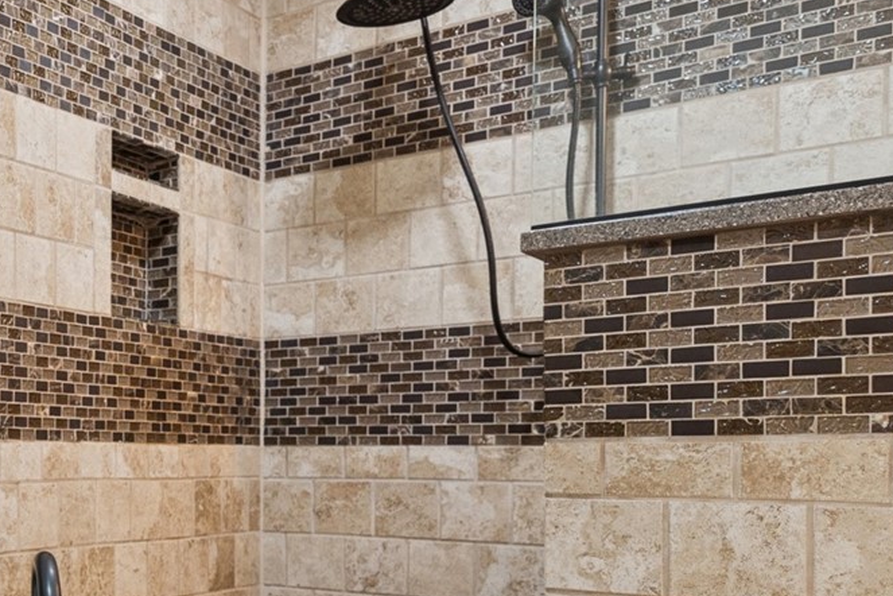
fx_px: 1067
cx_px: -240
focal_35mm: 43
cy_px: 442
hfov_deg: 34.1
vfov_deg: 30.7
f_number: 2.8
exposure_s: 1/200
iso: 400
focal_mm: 14
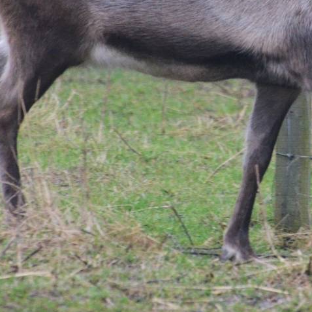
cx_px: 288
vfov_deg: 1.5
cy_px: -14
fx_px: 11717
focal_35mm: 1149
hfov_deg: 1.5
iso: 2500
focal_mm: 270
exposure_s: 1/125
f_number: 6.3
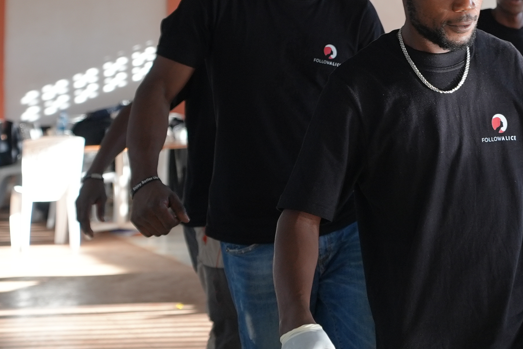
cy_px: 26
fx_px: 1366
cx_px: 563
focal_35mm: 94
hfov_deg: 20.7
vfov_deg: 14.4
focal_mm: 40
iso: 500
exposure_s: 1/160
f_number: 4
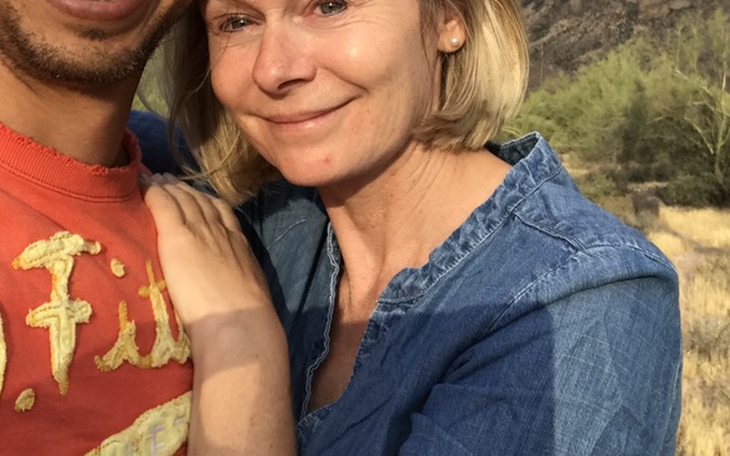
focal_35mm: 59
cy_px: 16
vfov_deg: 21.3
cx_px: 371
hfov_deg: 34.6
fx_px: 1173
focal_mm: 2.87
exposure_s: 1/448
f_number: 2.2
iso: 25
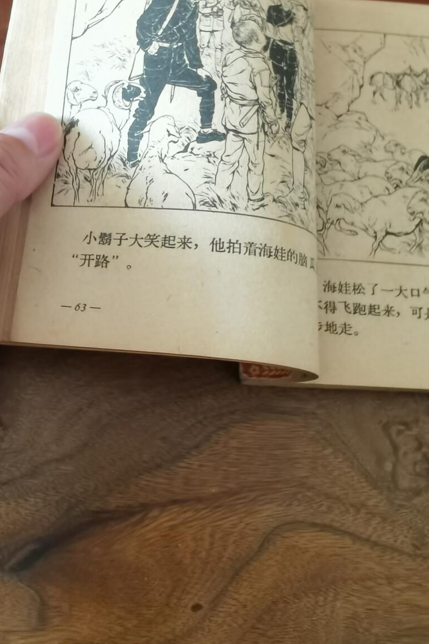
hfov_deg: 30.0
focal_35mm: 44
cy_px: 175
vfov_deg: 43.3
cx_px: 327
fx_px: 786
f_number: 2.2
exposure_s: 1/33.3
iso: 400
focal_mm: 2.26
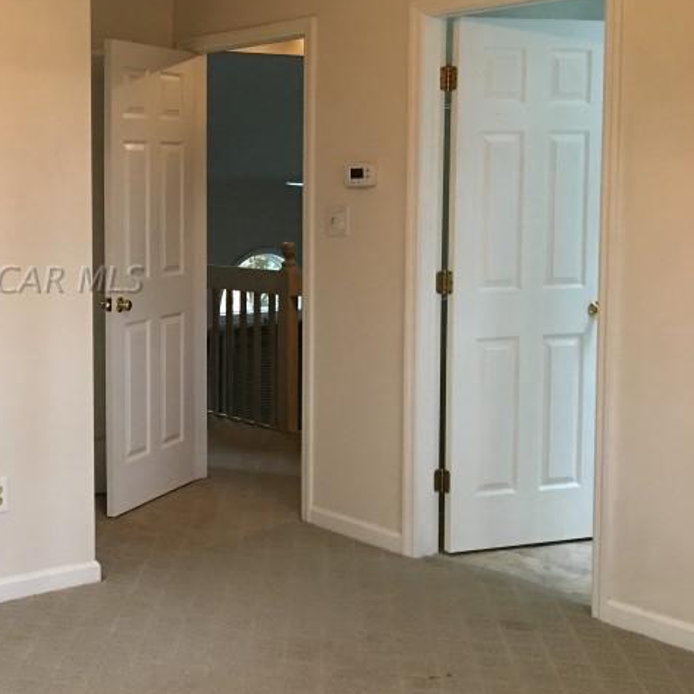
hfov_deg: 30.5
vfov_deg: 32.7
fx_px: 1179
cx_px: 3
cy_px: 277
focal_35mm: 52
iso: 64
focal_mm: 4.15
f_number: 2.2
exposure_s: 1/15
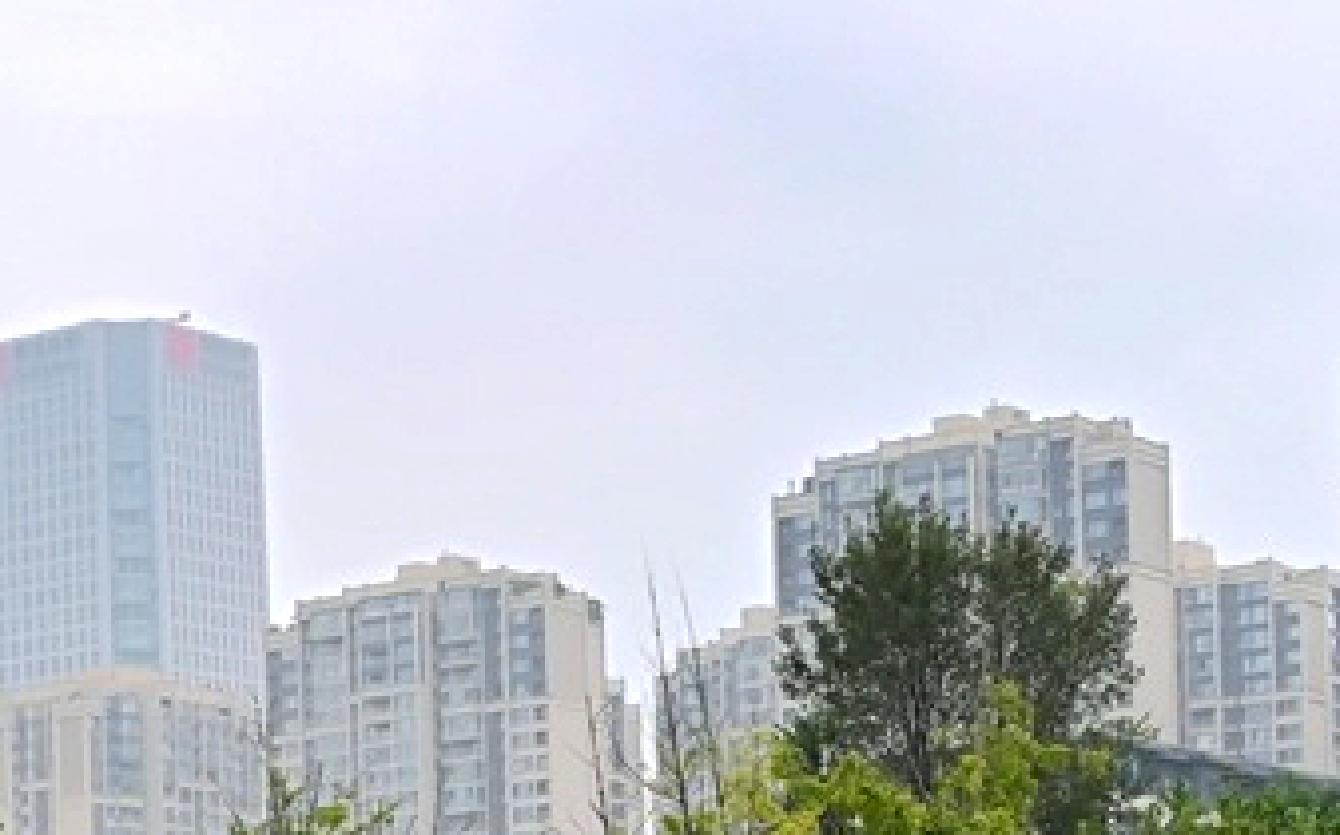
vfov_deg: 11.1
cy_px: 1551
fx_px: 3977
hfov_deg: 18.8
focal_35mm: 109
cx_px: 115
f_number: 8
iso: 200
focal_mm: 30
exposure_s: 1/250
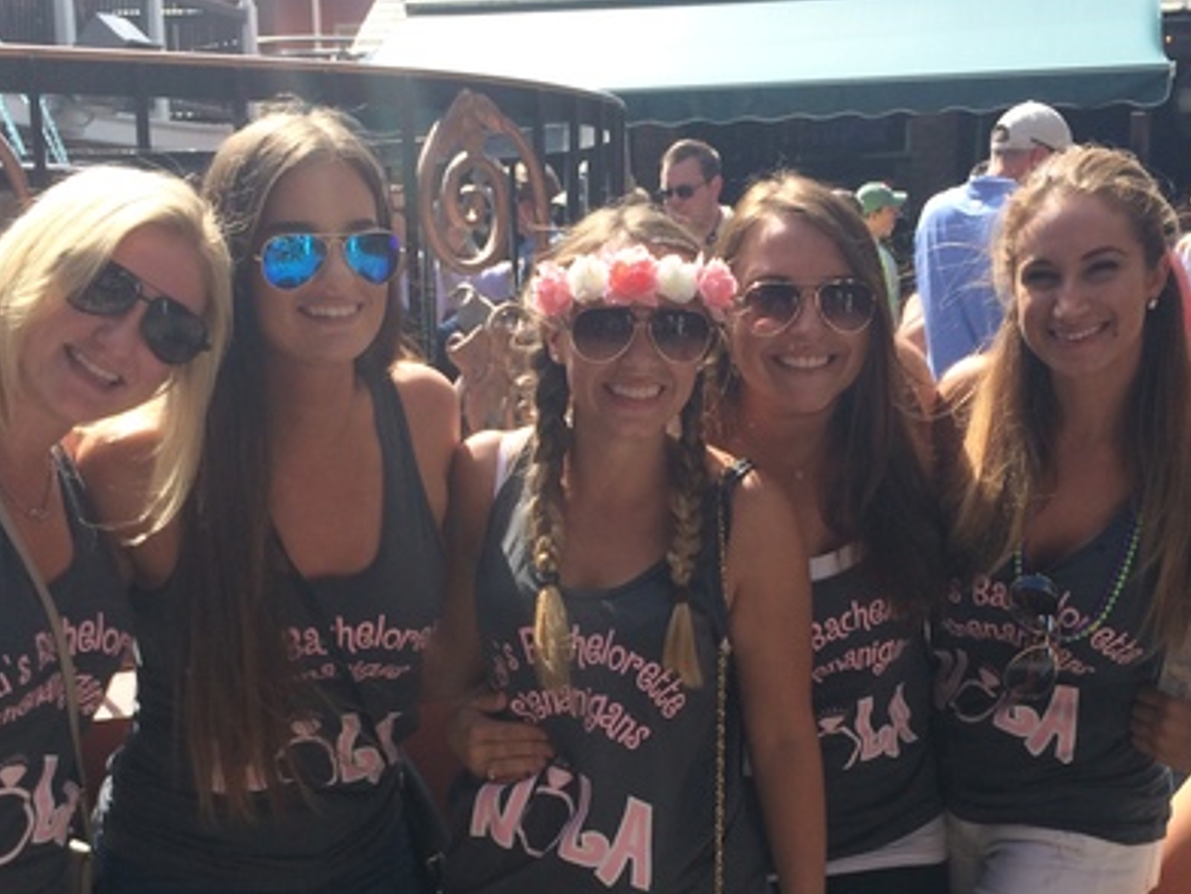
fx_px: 1893
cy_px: 697
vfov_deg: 26.2
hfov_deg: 34.9
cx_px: 597
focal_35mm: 55
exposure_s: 1/912
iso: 32
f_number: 2.2
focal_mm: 4.12
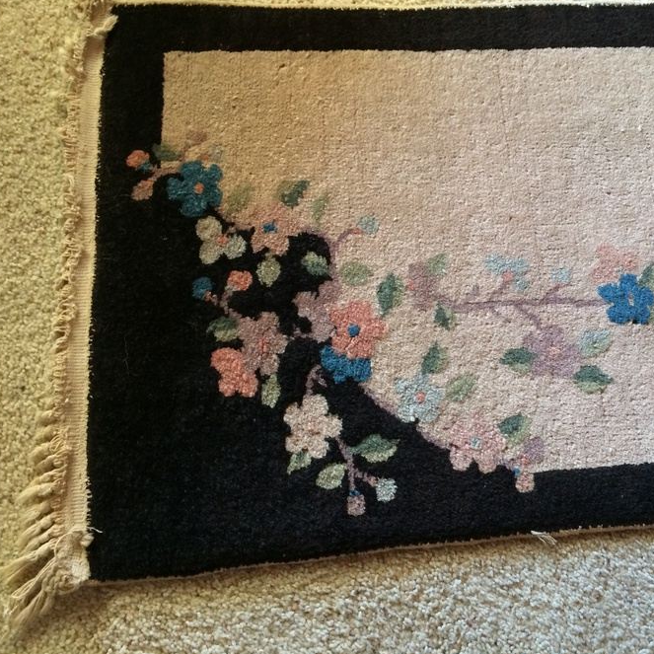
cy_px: 323
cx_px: 431
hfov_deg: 45.4
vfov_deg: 46.0
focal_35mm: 36
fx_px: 769
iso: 250
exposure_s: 1/30
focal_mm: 4.12
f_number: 2.2
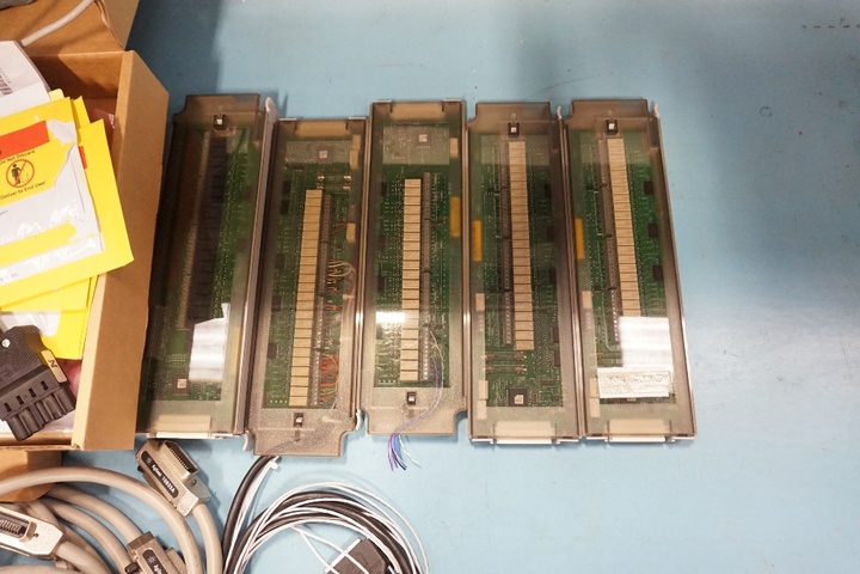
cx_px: 430
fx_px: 573
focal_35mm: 24
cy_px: 287
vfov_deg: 53.1
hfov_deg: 73.7
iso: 3200
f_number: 3.5
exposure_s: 1/160
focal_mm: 16
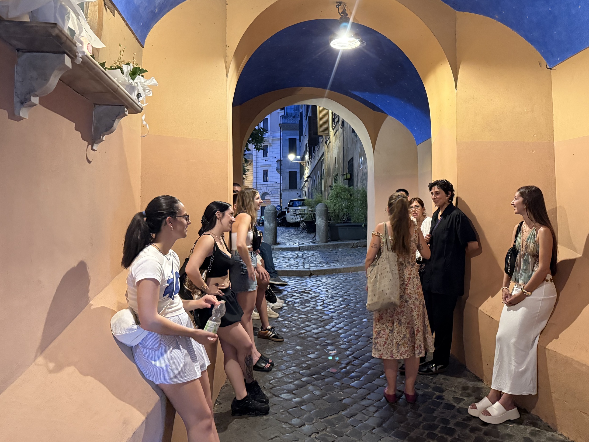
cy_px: 195
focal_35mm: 28
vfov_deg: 49.6
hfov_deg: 63.1
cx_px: 338
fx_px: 476
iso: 1250
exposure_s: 1/25
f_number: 1.78
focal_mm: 6.76
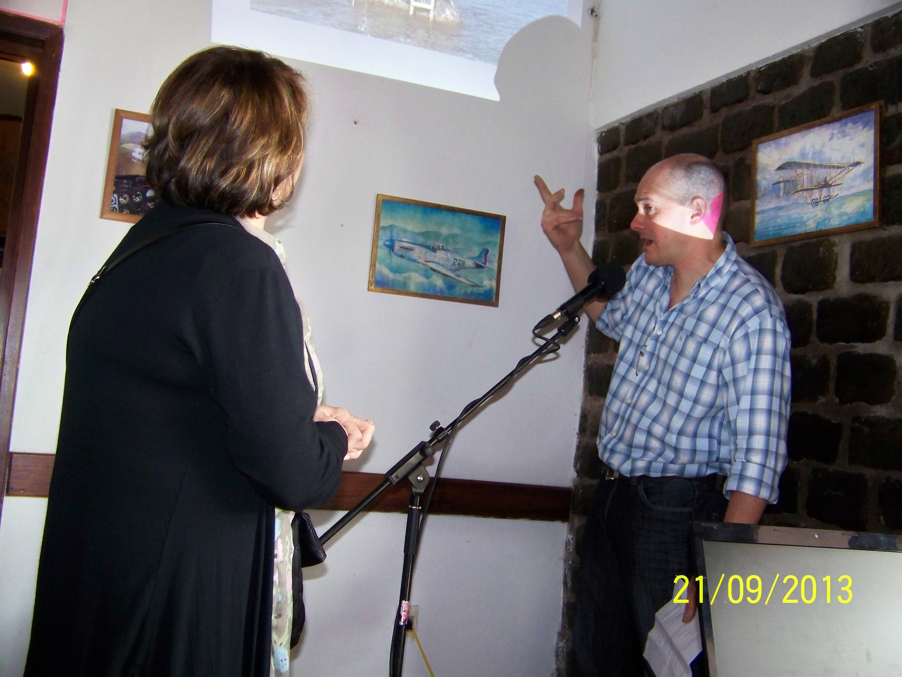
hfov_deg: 51.4
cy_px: 338
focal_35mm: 36
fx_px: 938
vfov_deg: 39.7
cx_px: 451
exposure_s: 1/30
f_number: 2.8
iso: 200
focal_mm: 5.85
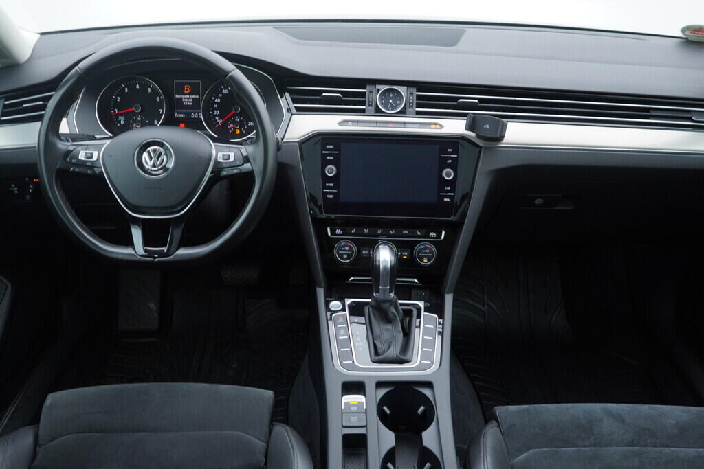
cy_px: 234
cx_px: 352
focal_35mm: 36
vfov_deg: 36.9
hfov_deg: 53.1
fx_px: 704
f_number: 2.8
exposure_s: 1/40
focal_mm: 24
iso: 125
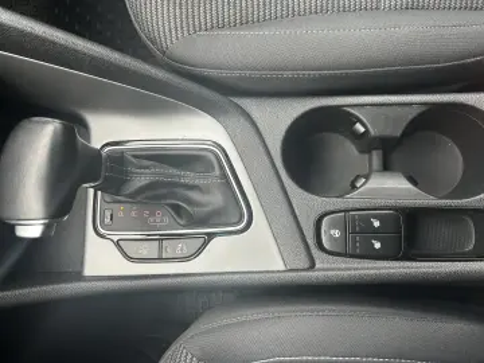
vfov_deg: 53.1
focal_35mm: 26
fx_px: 364
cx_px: 242
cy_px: 182
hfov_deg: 67.3
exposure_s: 1/121
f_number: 1.5
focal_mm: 5.7
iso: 100
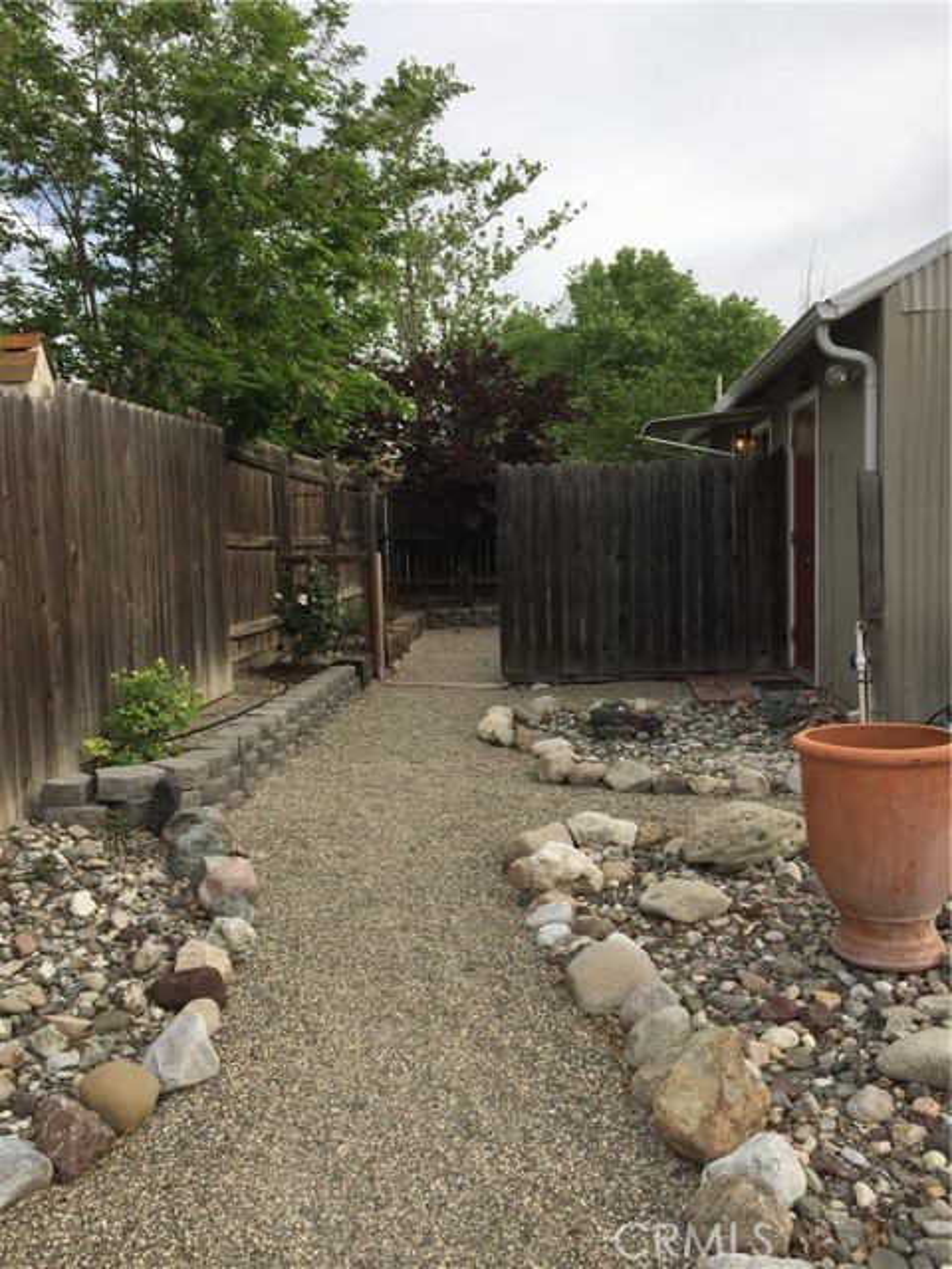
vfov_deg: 61.7
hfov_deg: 48.2
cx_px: 476
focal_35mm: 29
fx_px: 1063
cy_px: 634
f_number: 2.2
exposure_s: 1/807
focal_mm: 4.15
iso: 32
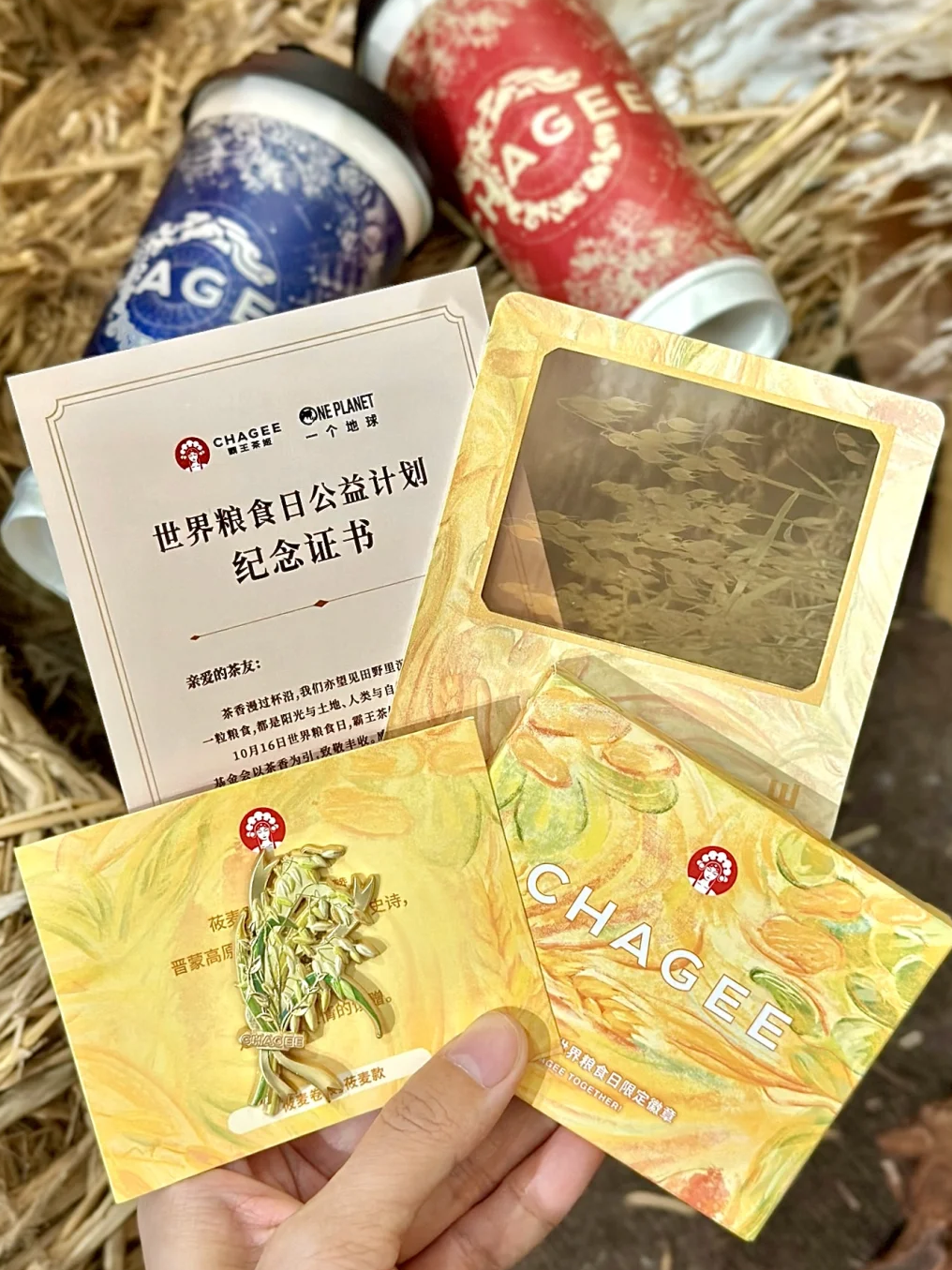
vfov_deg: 37.5
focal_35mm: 51
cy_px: 639
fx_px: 1870
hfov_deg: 28.6
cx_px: 480
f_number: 1.78
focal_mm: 6.86
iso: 200
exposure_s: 1/100
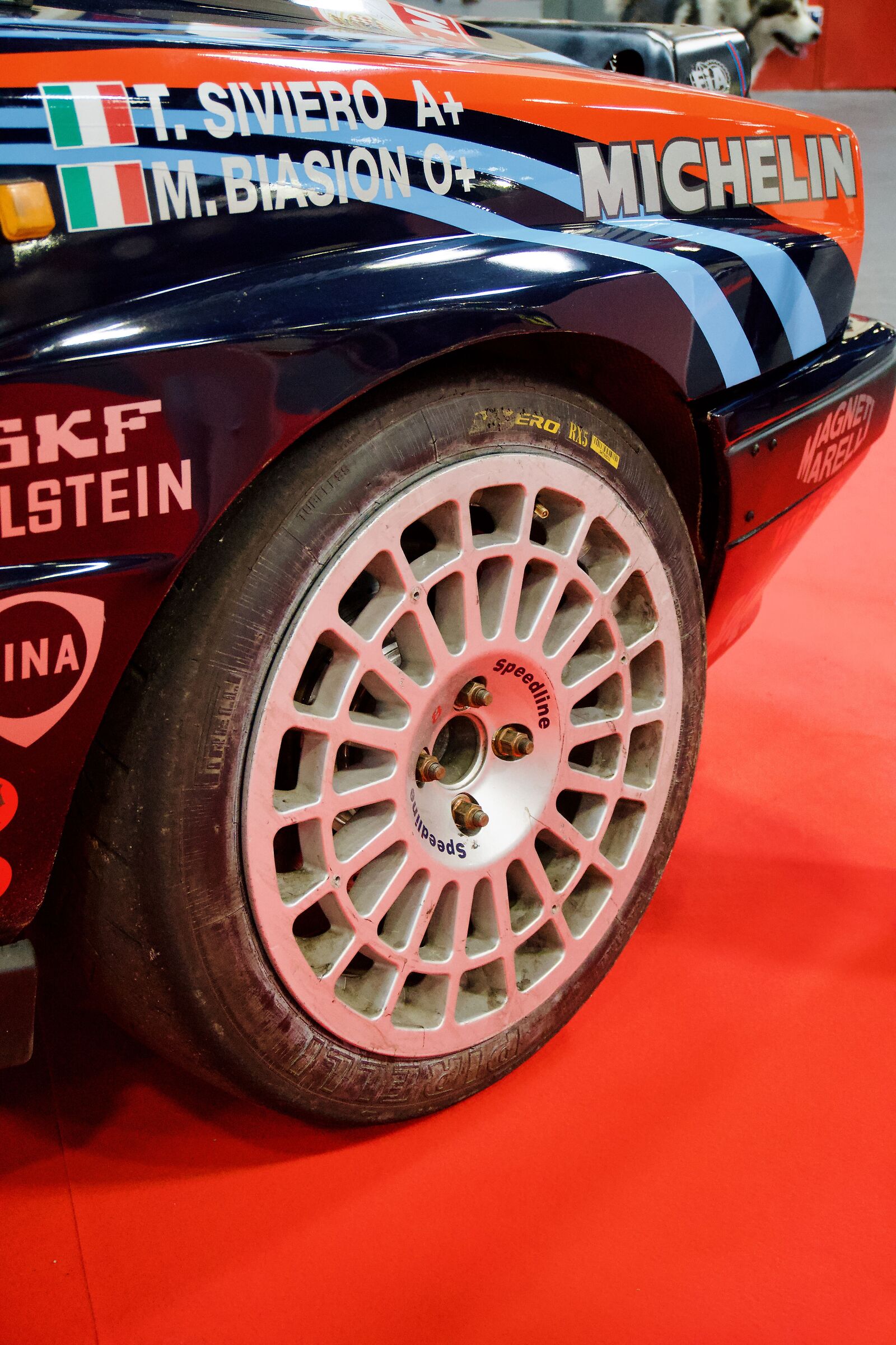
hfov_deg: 28.9
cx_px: 448
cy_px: 672
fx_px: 1736
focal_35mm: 46
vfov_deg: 42.3
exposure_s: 1/160
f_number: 5
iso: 3200
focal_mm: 31
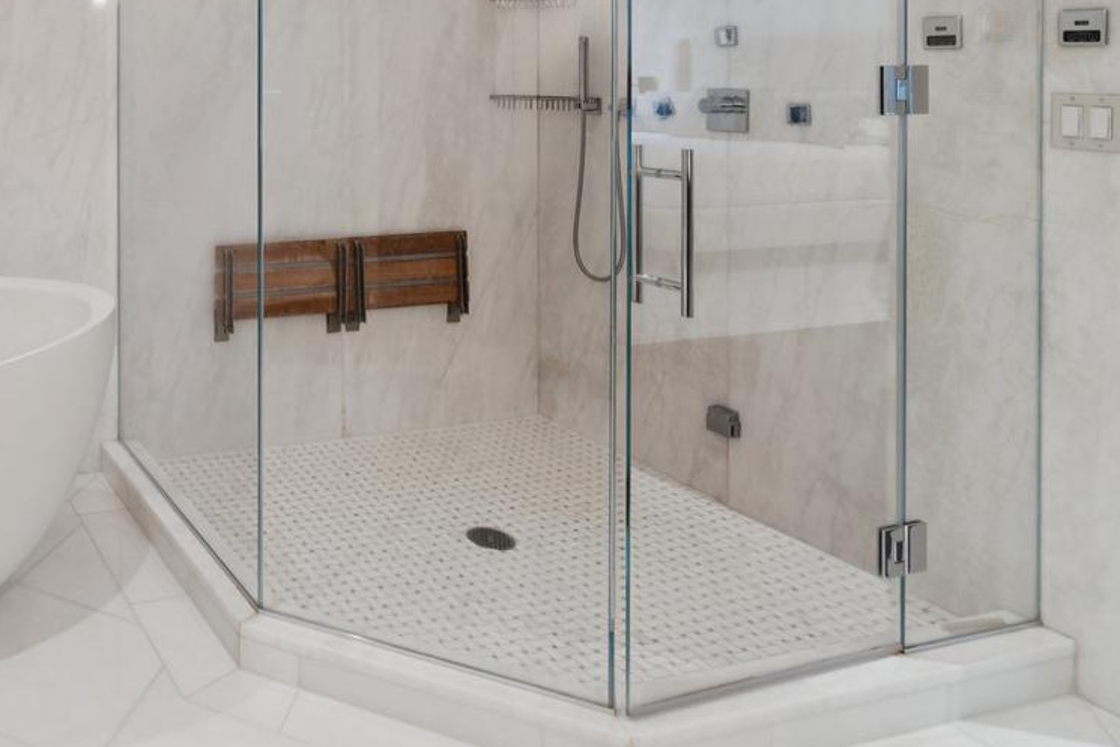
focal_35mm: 29
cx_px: 65
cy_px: 81
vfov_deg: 41.6
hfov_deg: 53.6
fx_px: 902
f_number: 7.1
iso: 200
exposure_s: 1/13
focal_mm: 10
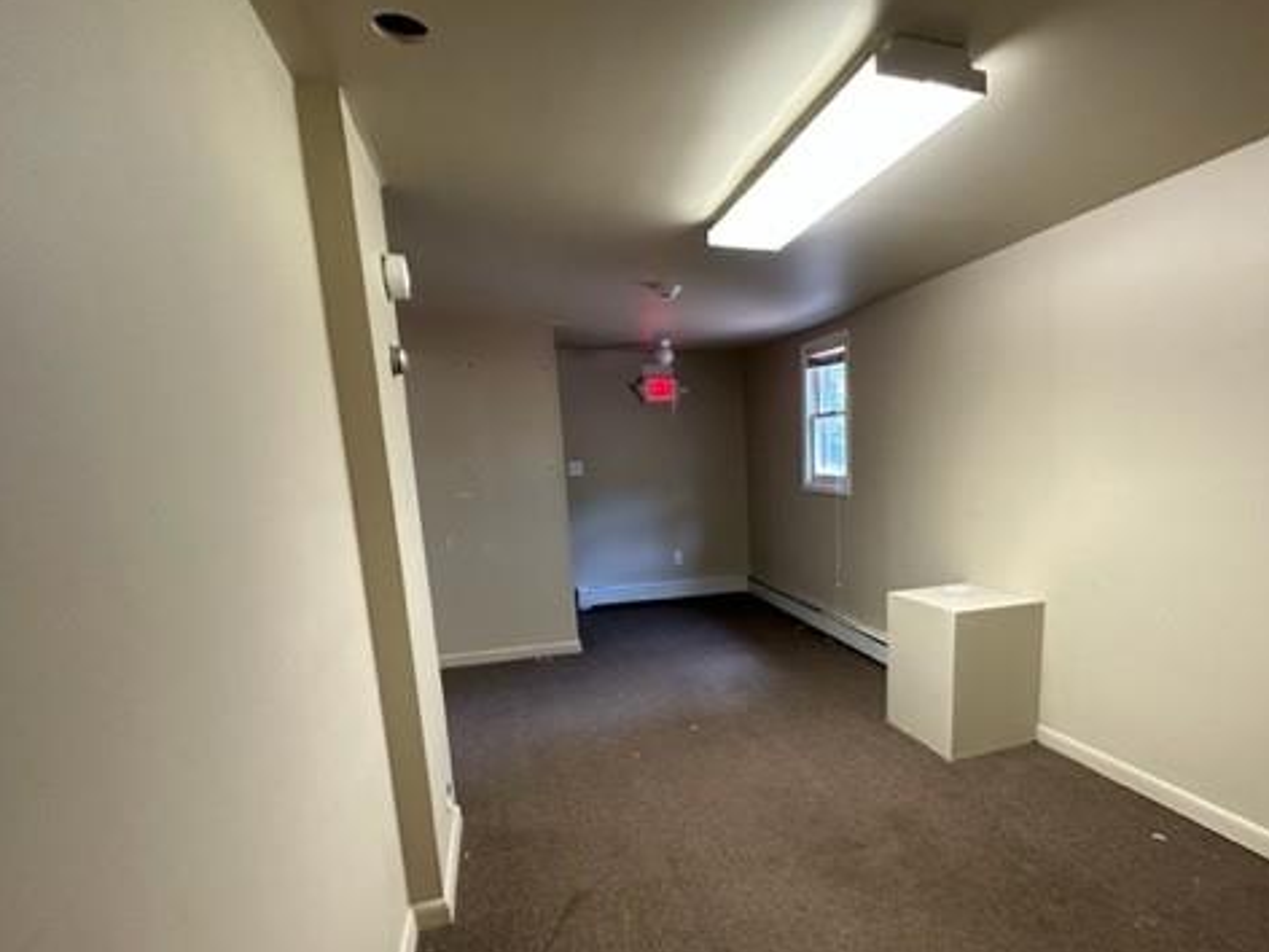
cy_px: 586
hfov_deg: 83.5
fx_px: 697
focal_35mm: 19
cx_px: 769
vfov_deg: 67.8
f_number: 2.2
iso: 640
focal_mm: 2.22
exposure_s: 1/60
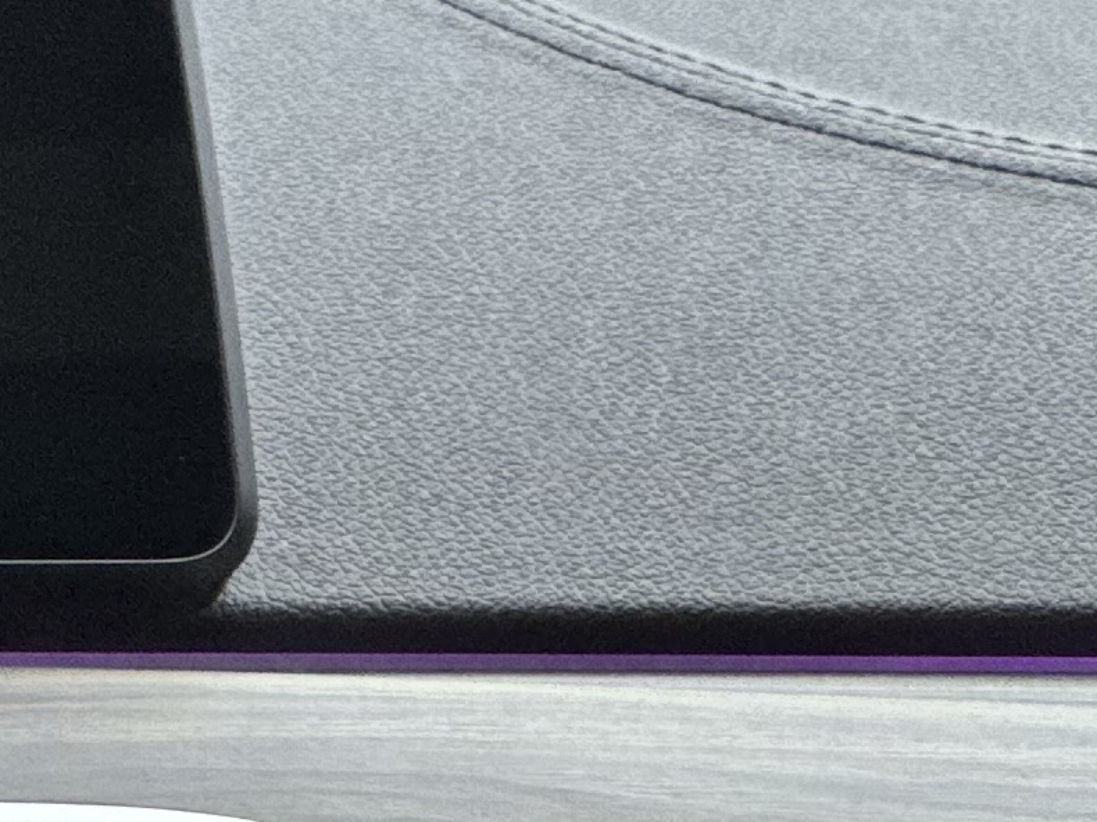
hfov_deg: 4.9
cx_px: -1409
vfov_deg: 3.8
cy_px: 1137
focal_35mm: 393
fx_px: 12451
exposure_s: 1/81
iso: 250
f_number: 2.8
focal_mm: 9
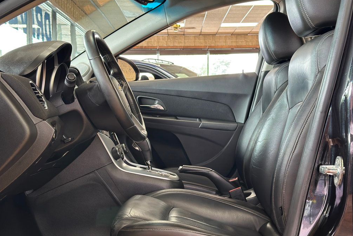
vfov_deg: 26.5
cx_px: 180
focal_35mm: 51
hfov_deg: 38.9
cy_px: 134
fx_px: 500
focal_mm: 6.86
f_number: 1.78
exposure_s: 1/60
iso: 160
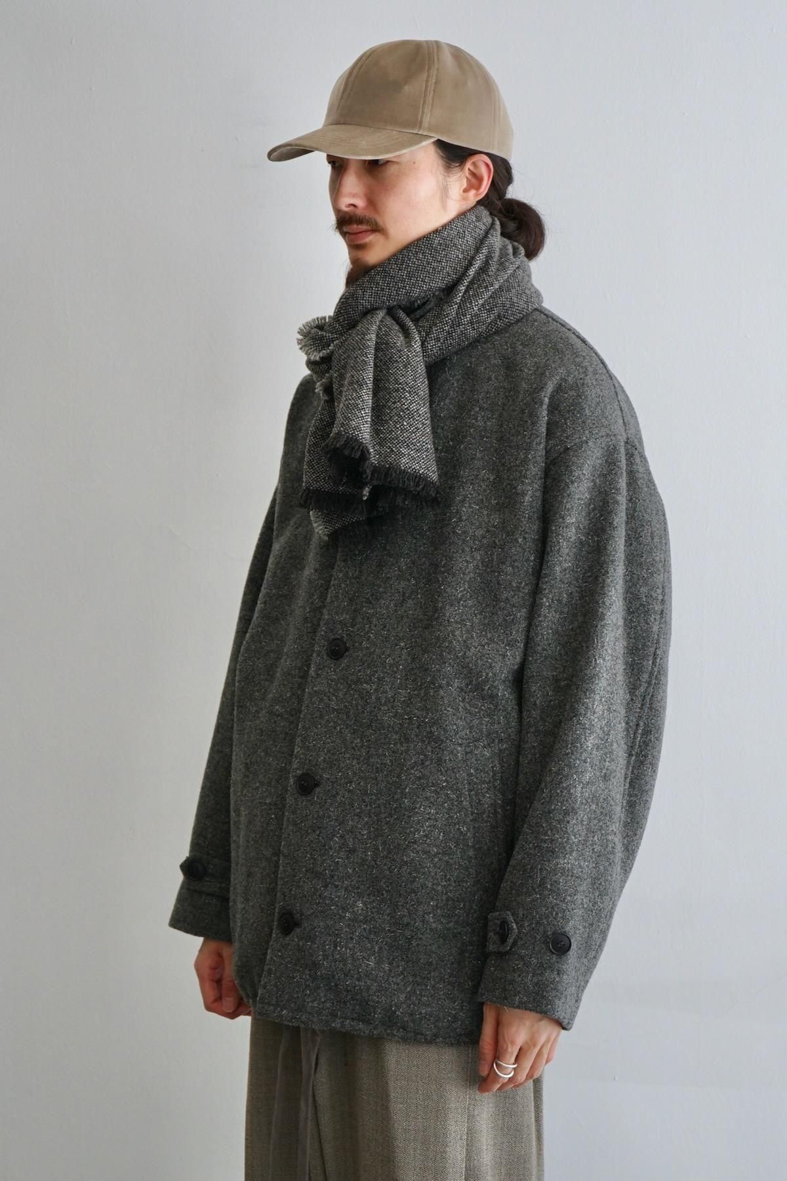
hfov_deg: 22.6
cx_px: 394
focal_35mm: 60
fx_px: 1967
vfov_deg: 33.4
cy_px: 590
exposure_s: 1/160
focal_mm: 60
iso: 640
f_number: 5
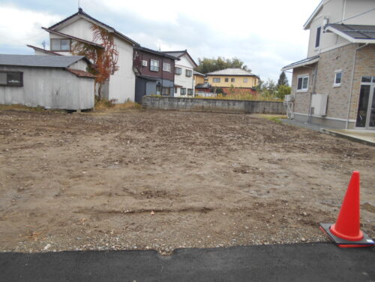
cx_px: 188
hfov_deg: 67.3
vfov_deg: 53.1
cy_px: 141
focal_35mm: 26
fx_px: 282
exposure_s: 1/250
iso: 80
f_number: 3.2
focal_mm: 4.6
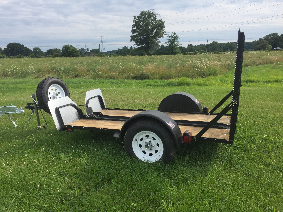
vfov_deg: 48.2
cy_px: 106
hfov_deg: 61.7
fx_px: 237
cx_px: 142
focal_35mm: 29
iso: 32
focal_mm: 4.15
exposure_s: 1/1464
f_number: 2.2
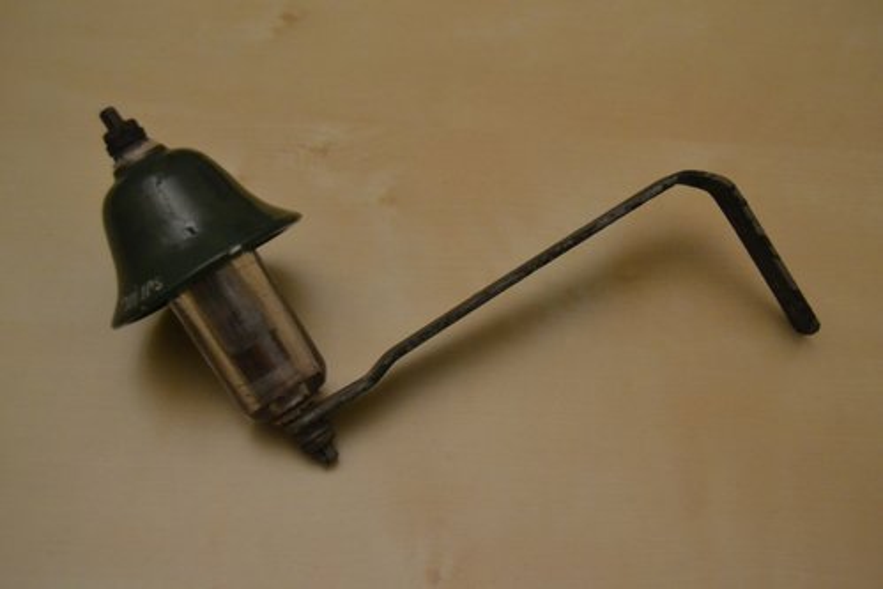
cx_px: 442
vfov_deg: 26.5
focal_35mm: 51
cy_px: 294
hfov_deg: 38.9
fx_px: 1251
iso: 3200
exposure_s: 1/80
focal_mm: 34
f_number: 5
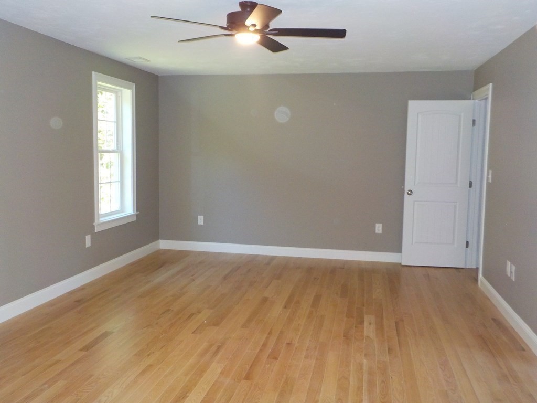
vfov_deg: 46.8
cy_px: 202
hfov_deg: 60.0
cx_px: 268
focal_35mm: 30
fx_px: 465
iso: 280
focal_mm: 4.1
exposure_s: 1/30
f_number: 3.3
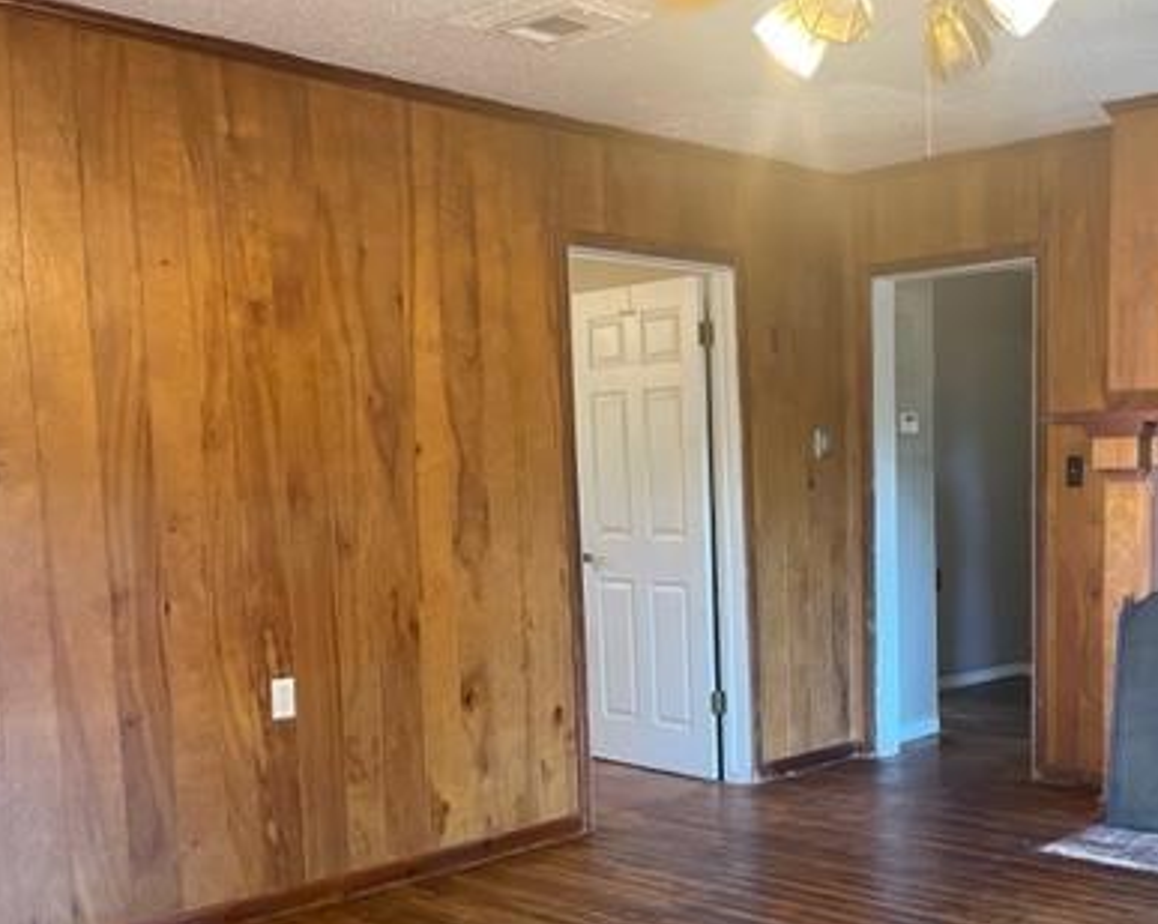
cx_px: 847
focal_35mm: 42
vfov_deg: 35.3
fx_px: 1438
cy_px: 616
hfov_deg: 42.7
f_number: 1.6
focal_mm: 5.1
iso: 500
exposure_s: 1/60
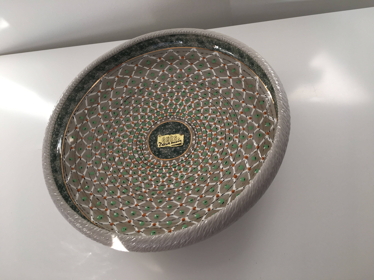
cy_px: 140
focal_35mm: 29
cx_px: 187
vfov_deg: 48.2
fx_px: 313
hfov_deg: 61.7
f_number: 2.2
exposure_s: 1/50
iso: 25
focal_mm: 4.15
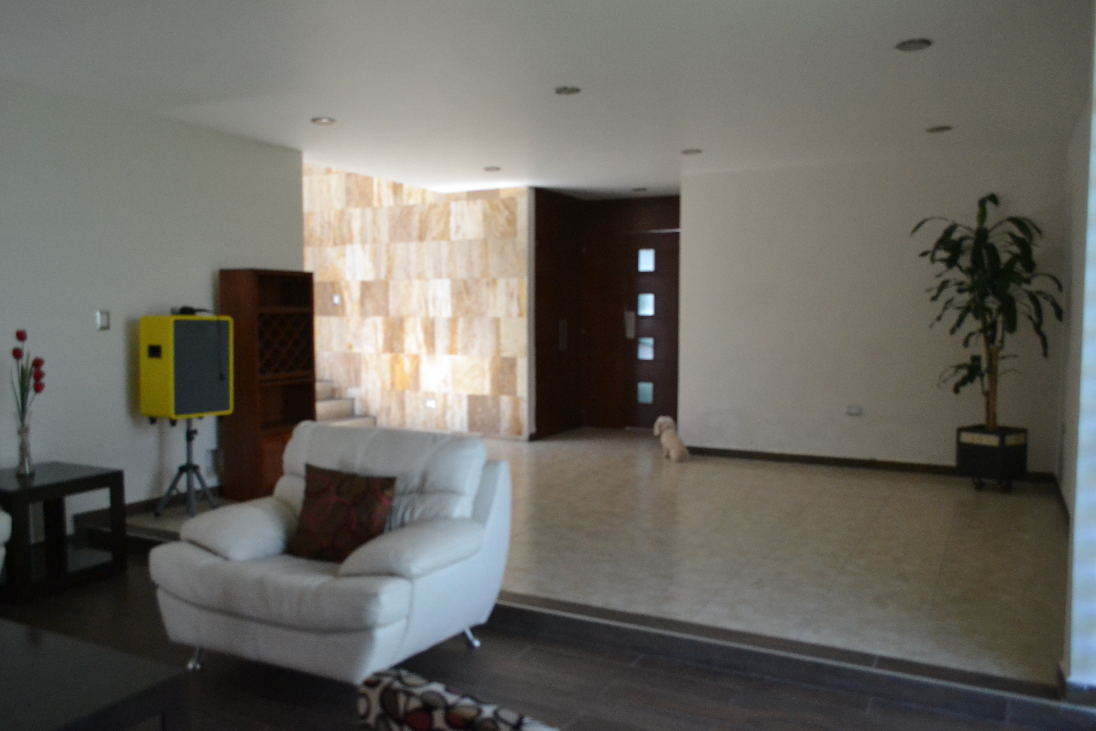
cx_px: 548
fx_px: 822
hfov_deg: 67.4
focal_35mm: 27
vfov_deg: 47.9
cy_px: 366
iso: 2200
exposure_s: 1/500
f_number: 3.5
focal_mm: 18
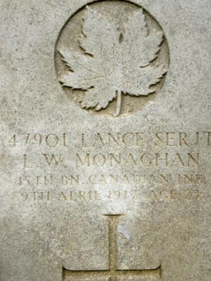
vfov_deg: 33.2
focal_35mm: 58
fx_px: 471
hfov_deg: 25.2
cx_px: 106
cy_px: 140
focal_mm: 10.3
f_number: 3.5
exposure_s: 1/66.3
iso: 92
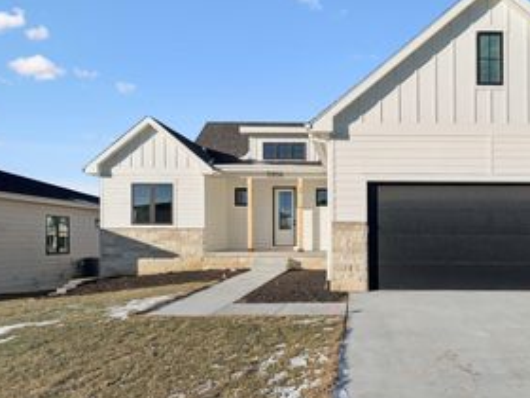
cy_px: 128
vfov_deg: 55.5
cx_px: 449
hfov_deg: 63.2
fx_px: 367
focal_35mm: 24
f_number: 8
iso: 200
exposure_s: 1/1600
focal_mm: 14
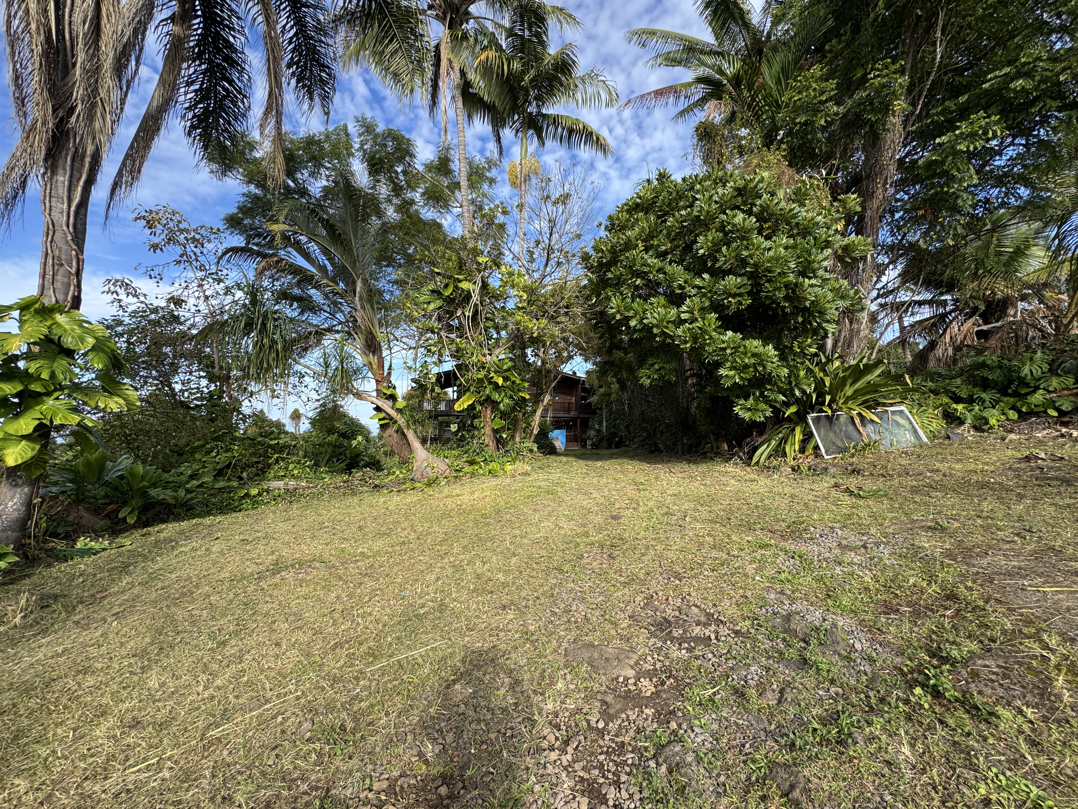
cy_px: 404
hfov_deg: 102.1
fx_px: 436
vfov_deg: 85.7
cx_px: 539
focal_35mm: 14
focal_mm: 2.22
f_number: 2.2
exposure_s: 1/582
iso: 40
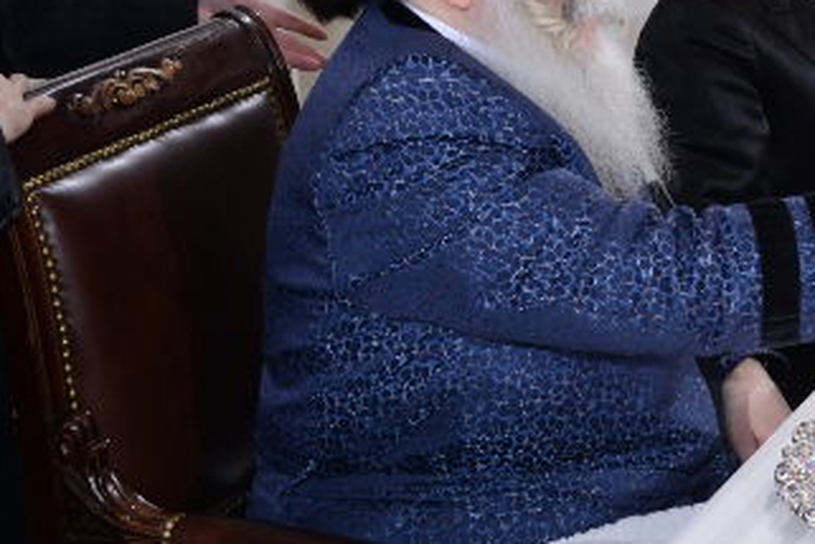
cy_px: 104
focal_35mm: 99
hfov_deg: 19.0
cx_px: 1079
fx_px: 2241
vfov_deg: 13.7
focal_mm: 31
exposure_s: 1/160
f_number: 10
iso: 400
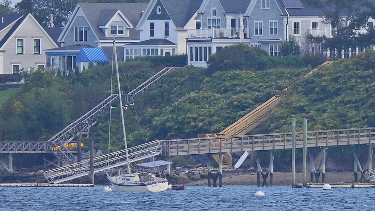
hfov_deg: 1.4
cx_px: 318
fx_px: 15279
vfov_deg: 0.8
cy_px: 65
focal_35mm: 1536
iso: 100
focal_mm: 143
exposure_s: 1/500
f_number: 5.6
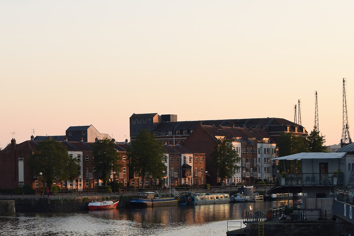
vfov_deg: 12.0
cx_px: 3
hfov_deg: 17.5
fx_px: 1122
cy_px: 184
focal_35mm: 114
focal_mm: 35
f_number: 7.1
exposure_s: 1/60
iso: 100
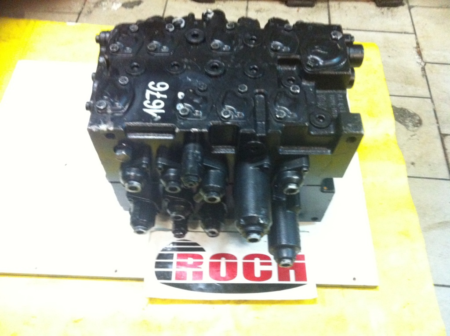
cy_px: 168
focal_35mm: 35
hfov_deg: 52.7
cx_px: 225
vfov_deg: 40.6
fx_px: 454
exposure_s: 1/15
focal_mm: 3.85
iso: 640
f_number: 2.8
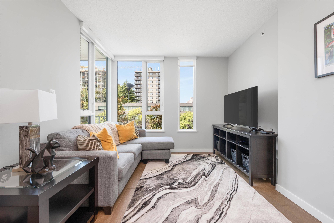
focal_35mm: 14
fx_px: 130
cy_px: 112
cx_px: 167
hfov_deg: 104.2
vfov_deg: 81.2
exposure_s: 1/5
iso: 200
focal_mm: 14
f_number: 8
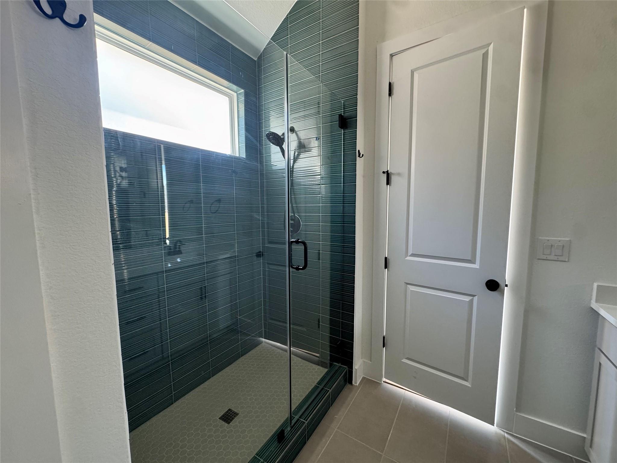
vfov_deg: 85.7
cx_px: 308
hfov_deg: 102.1
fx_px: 250
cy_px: 232
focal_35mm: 14
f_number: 2.2
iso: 250
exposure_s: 1/99
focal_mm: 2.22
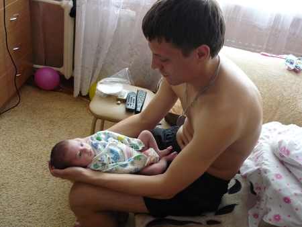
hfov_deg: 55.3
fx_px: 288
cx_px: 151
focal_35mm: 33
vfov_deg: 43.0
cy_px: 114
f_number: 2.8
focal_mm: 5.5
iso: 400
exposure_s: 1/60
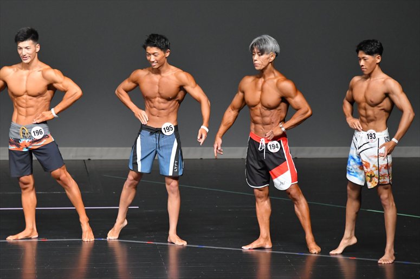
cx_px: 210
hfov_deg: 6.9
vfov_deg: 4.6
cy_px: 140
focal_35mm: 300
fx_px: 3498
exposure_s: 1/400
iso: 5000
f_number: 5.6
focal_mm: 200
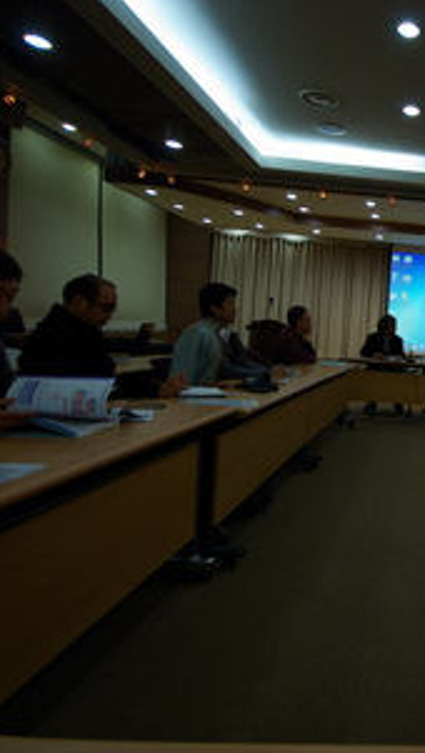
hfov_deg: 38.5
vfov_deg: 73.9
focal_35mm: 25
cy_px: 356
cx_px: 462
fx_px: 499
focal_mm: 10
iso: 100
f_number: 4
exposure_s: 1/20
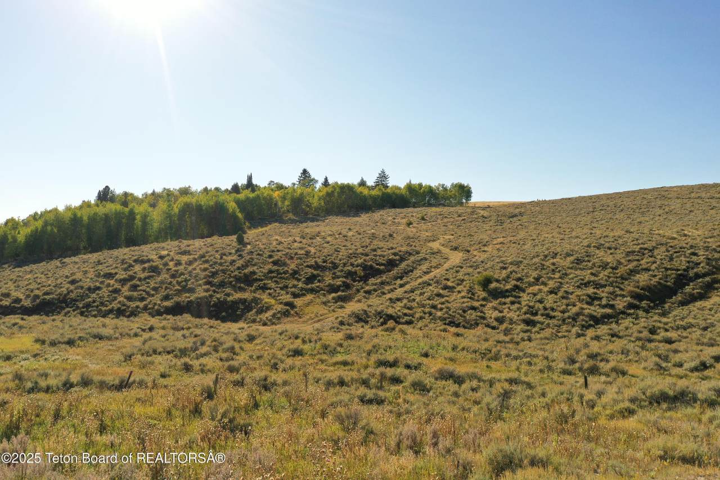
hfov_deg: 65.5
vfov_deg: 46.4
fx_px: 560
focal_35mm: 28
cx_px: 360
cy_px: 240
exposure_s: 1/60
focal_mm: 10.26
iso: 100
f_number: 5
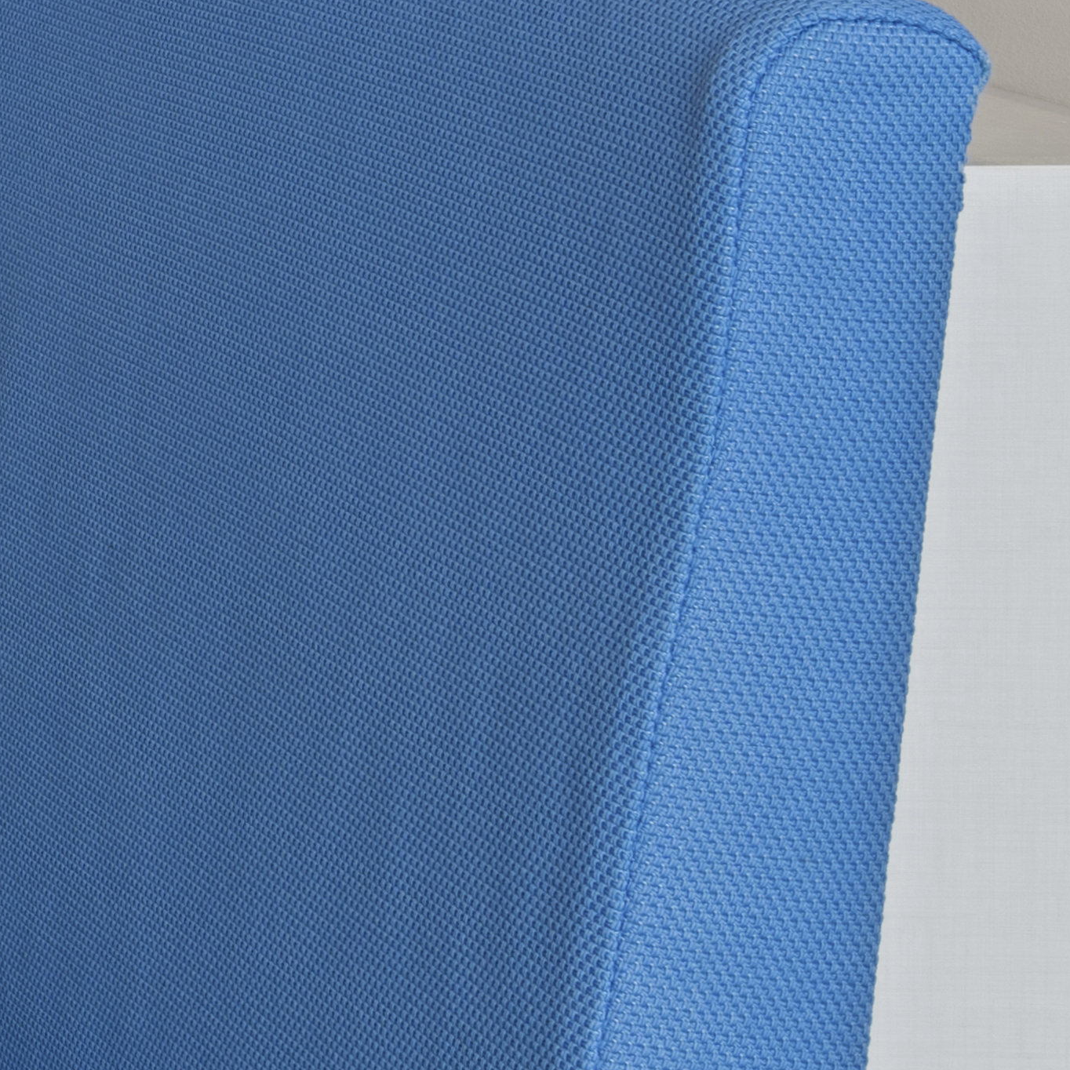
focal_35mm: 148
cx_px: -2215
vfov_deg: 11.1
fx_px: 5176
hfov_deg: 9.2
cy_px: -774
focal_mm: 25
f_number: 9
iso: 100
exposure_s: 1/5
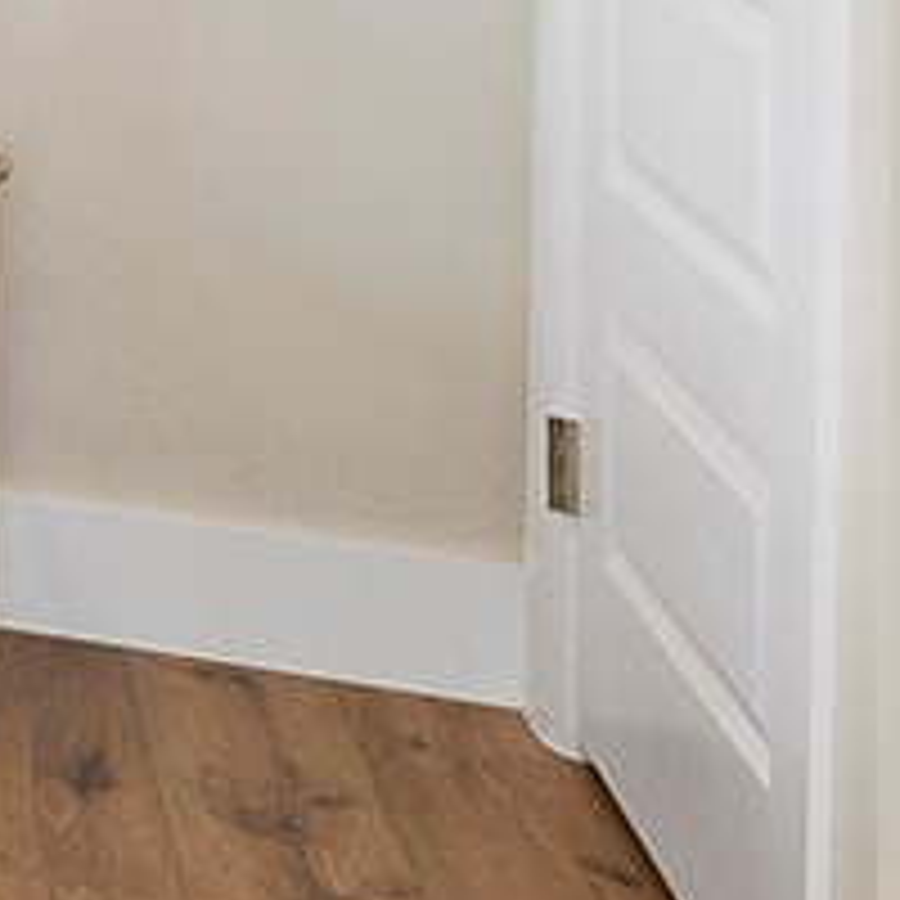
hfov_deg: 9.2
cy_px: -238
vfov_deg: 15.3
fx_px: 3206
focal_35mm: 109
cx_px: -2326
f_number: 8
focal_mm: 16
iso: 250
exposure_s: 1/80
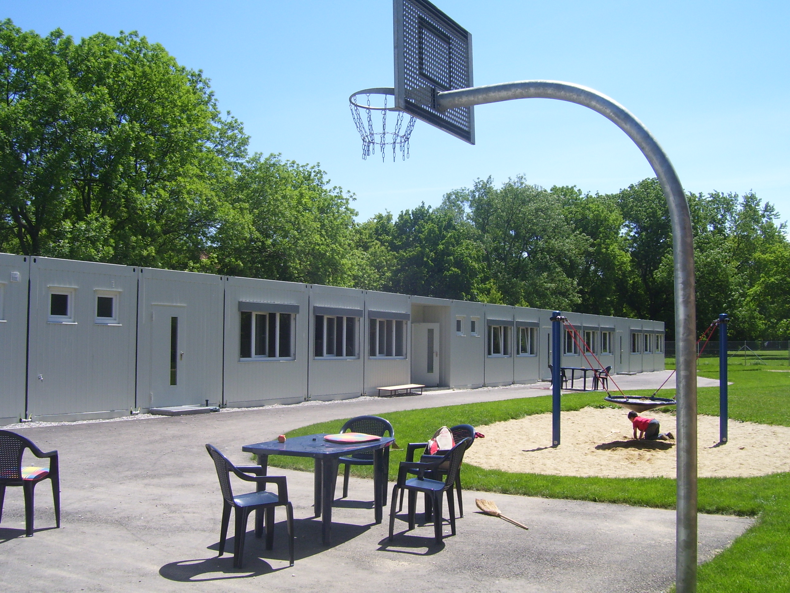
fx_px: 844
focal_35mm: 37
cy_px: 296
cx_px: 395
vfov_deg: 38.7
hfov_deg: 50.1
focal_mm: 6
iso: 80
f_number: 4.8
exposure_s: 1/500
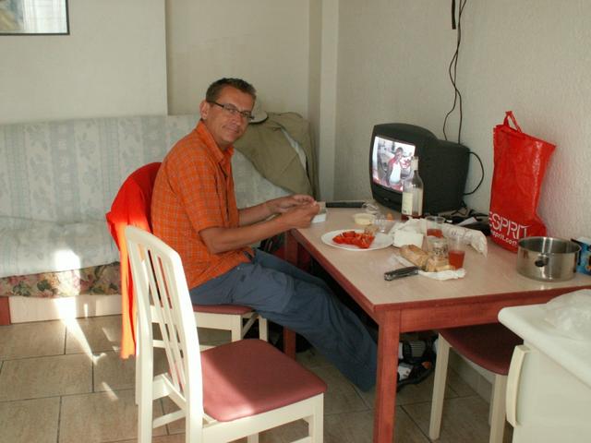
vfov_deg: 35.1
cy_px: 222
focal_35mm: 41
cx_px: 296
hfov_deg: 45.8
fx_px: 700
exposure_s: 1/30
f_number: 2.8
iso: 160
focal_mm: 6.84
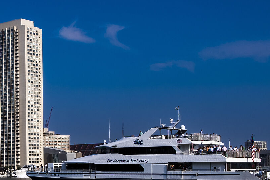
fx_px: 600
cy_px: 181
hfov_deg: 23.6
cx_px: -36
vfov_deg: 16.7
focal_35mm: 80
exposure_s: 1/450
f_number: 7.1
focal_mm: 18
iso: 160
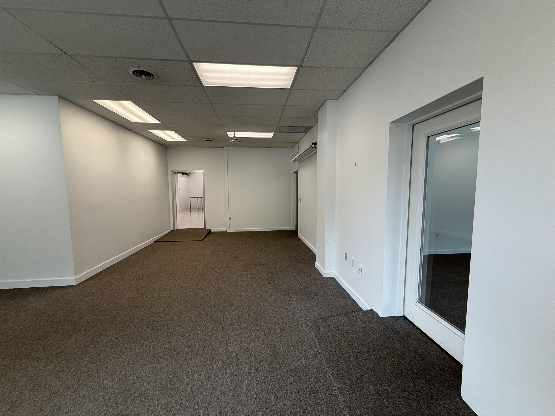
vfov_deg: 85.7
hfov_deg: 102.1
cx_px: 278
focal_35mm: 14
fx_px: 224
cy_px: 208
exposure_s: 1/120
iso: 100
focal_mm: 2.22
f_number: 2.2
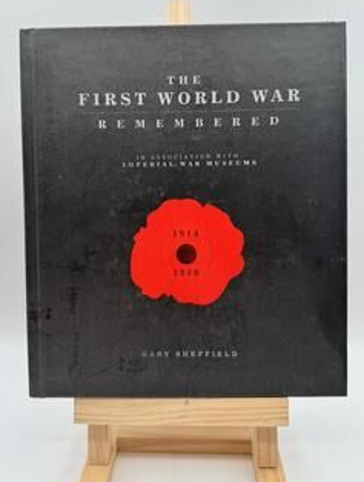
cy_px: 206
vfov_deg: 61.3
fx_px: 405
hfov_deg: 48.4
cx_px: 167
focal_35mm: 29
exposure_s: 1/457
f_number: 1.78
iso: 80
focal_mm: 6.76
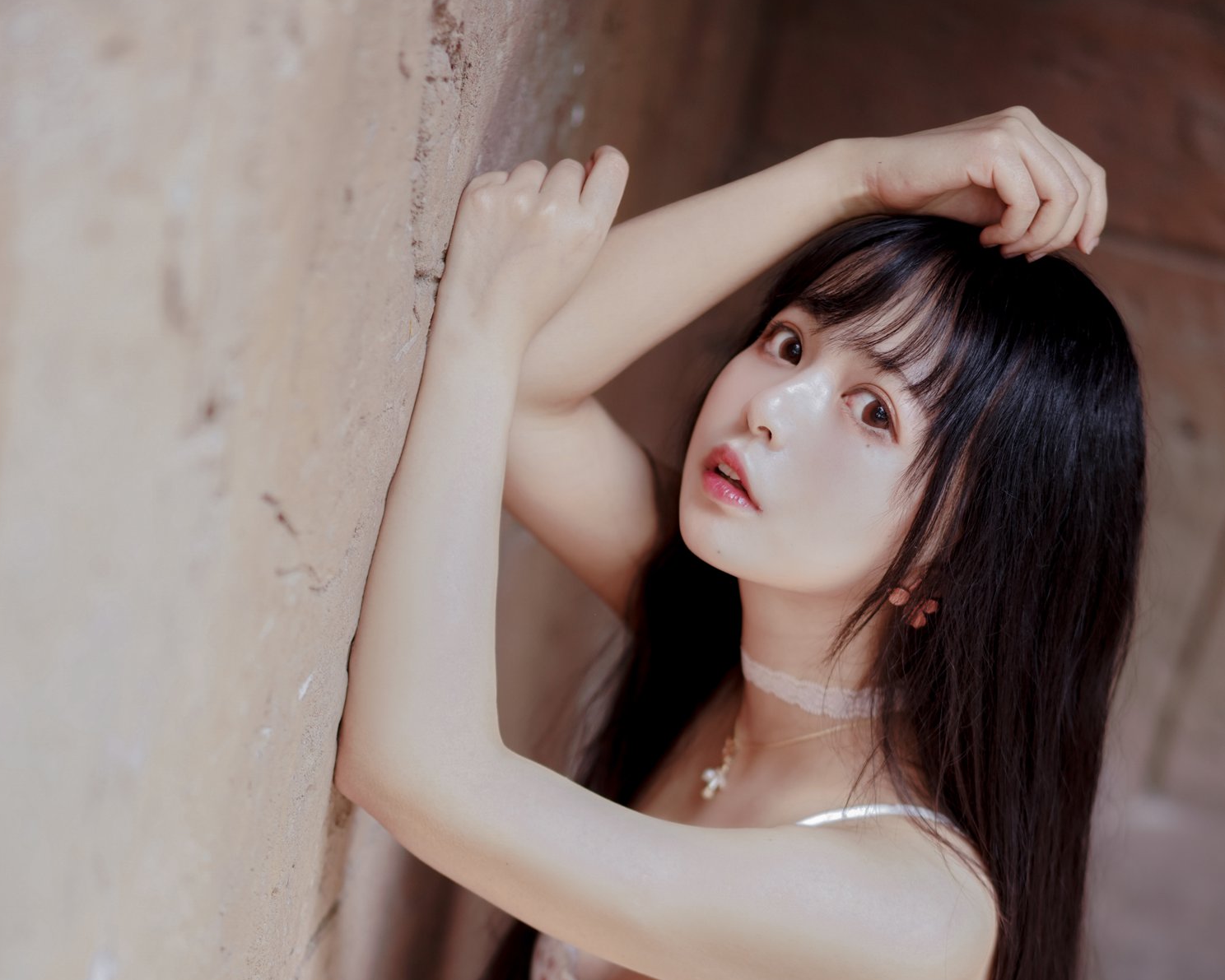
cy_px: 785
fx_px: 2828
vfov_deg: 19.5
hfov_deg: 24.4
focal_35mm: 78
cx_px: 610
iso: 400
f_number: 1.8
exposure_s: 1/200
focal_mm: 55
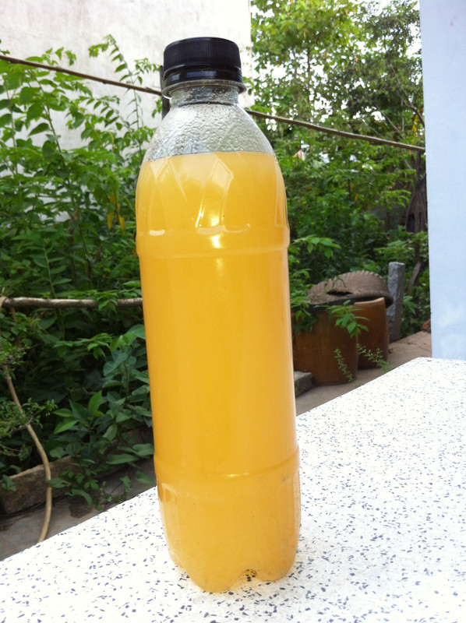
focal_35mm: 35
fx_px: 630
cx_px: 233
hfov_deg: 40.6
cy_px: 312
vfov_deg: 52.7
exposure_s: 1/120
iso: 100
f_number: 2.8
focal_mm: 3.85
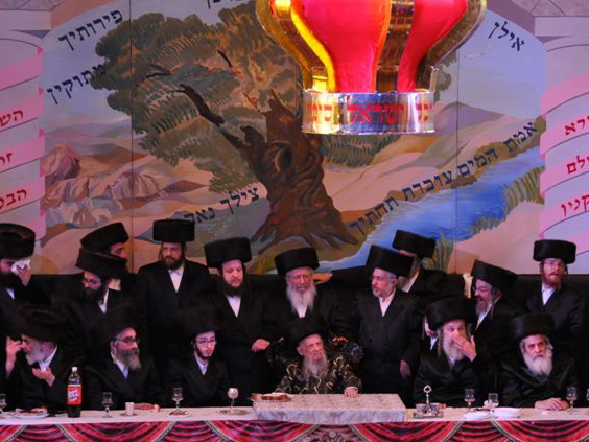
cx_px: 349
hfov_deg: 13.8
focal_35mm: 143
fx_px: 2433
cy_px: 234
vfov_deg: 10.4
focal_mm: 70
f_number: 5
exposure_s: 1/30
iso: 1600
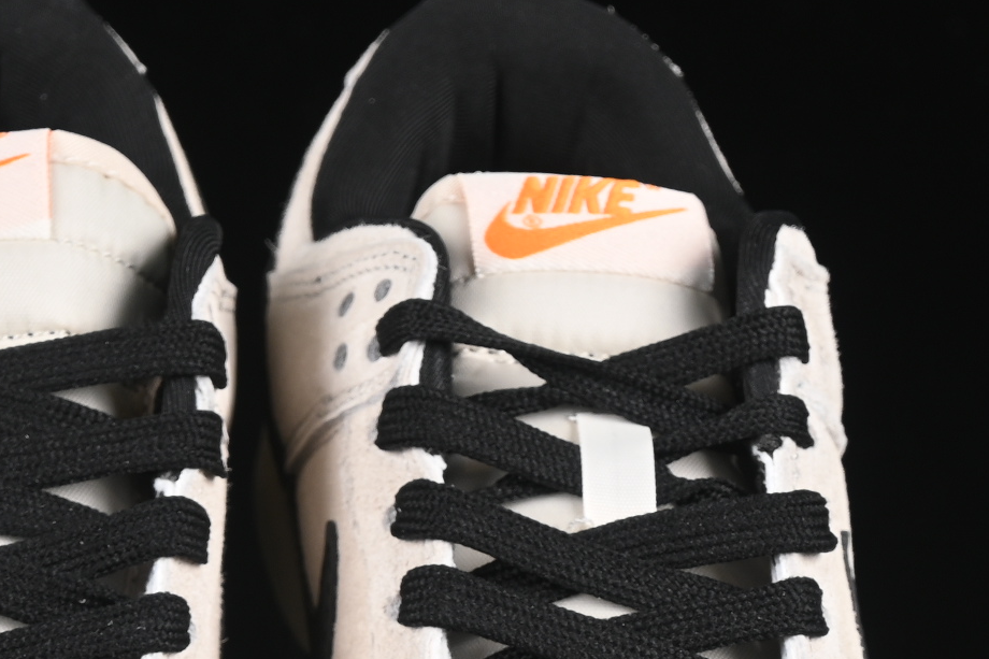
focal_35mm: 227
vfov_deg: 6.0
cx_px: 210
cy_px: 906
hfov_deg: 9.1
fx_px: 6235
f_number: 6.3
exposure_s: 1/60
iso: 160
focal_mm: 50
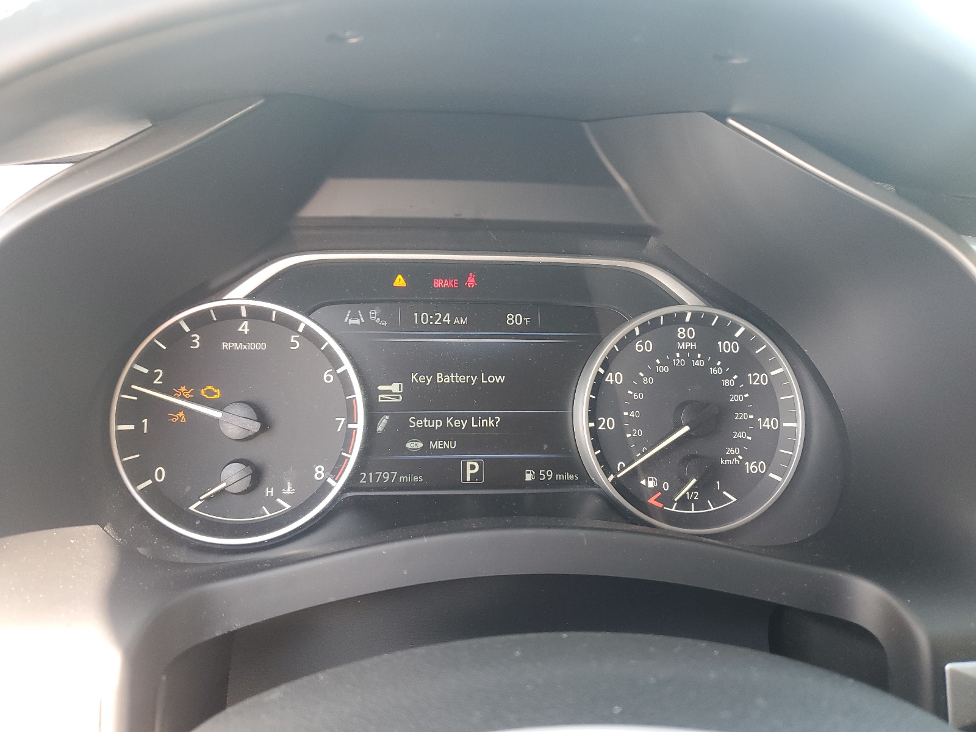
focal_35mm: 26
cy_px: 366
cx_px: 488
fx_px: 733
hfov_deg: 67.3
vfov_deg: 53.1
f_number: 1.5
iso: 78
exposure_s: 1/120
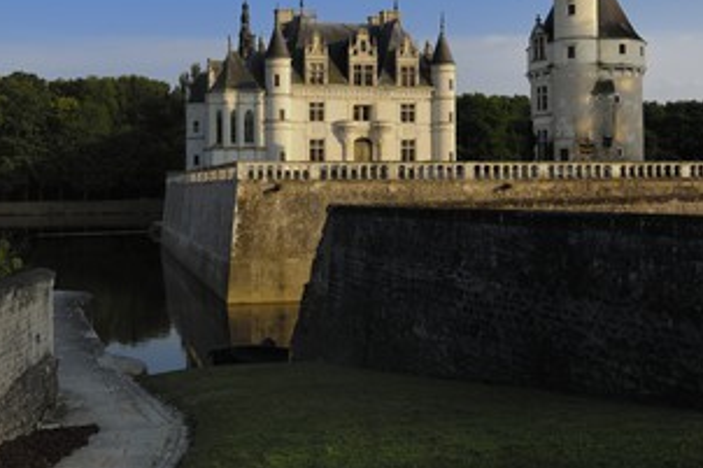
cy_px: 161
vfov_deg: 29.0
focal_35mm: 46
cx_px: 276
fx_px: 898
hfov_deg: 42.5
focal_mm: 22
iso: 100
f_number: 7.6
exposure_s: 1/125
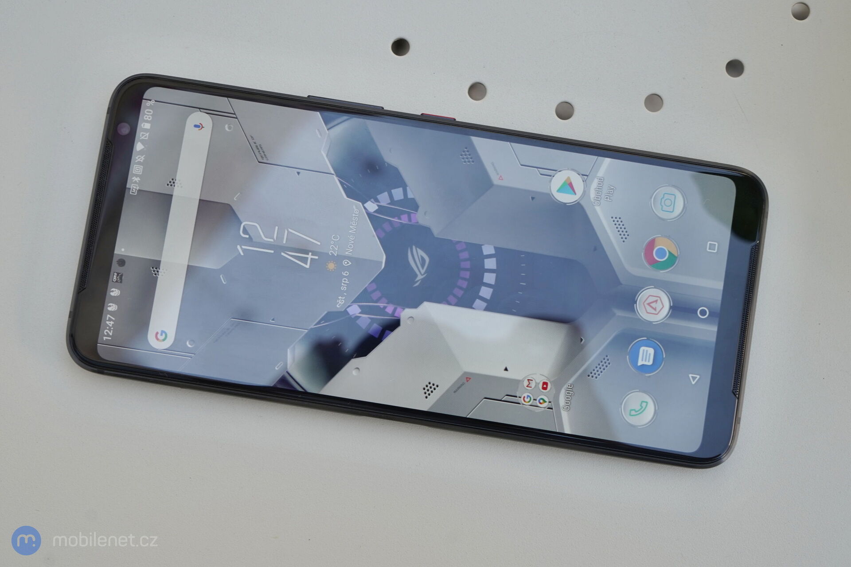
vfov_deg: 32.6
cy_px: 284
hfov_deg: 47.4
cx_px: 426
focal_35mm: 41
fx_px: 969
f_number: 7.1
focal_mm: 41
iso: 250
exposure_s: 1/125
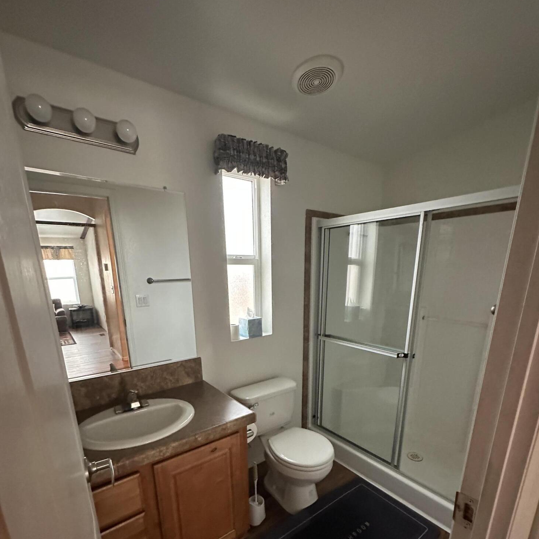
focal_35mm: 17
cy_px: 353
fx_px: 299
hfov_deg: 83.9
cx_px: 277
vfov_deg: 81.5
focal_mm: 2.22
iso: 800
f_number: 2.2
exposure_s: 1/60
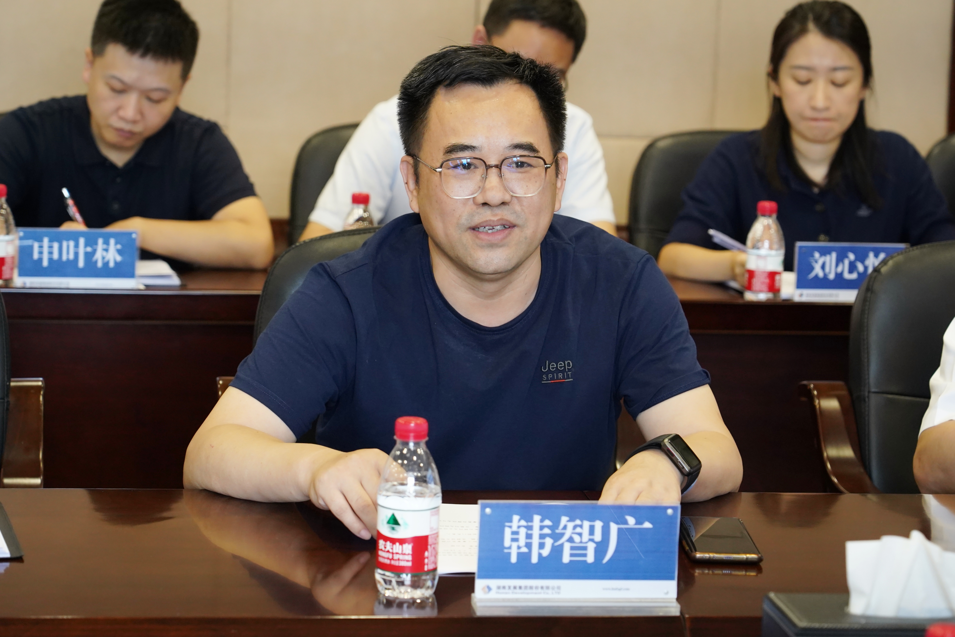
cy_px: 318
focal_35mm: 105
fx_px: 2785
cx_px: 478
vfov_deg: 13.0
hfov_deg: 19.5
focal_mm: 105
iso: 3200
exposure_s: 1/125
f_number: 5.6
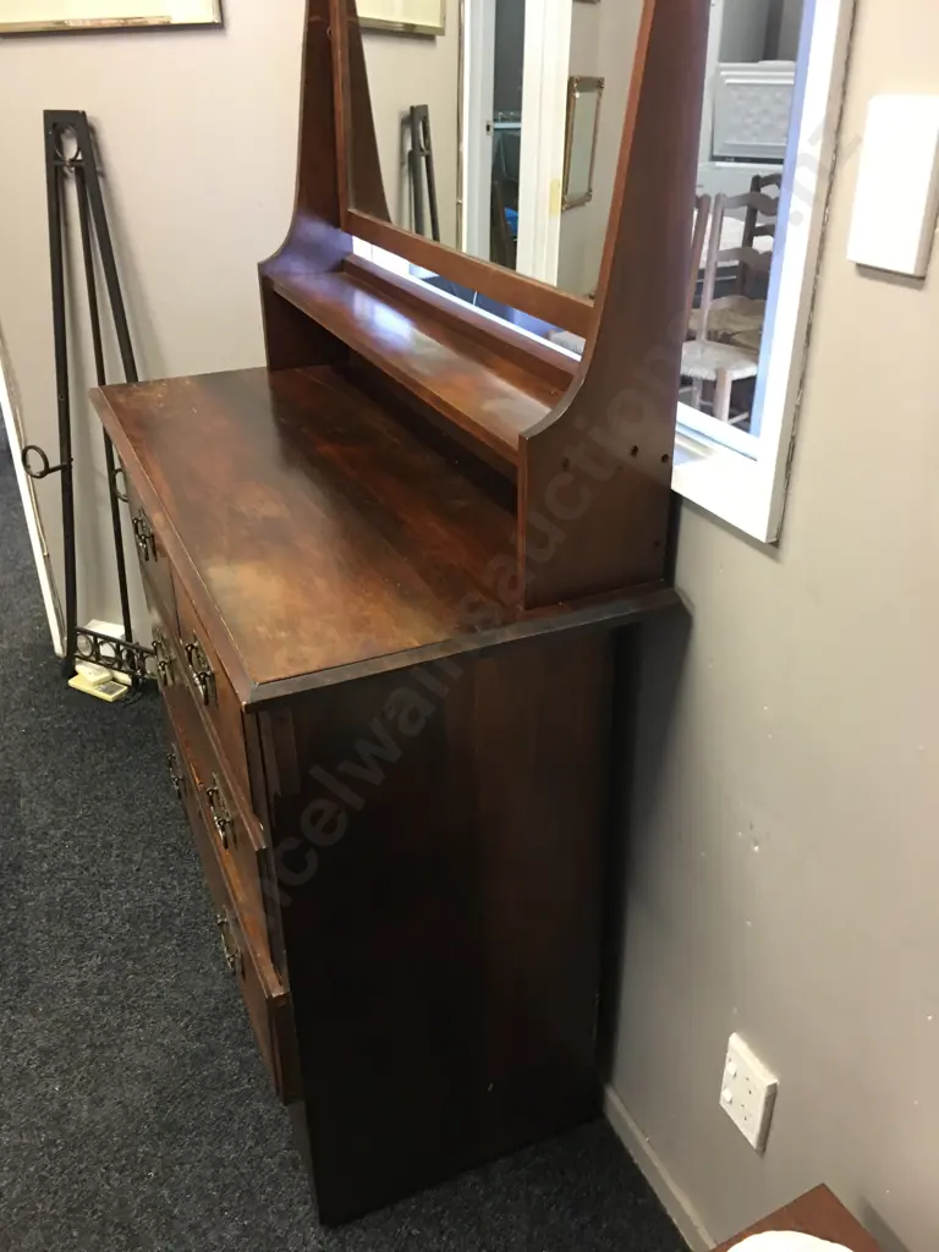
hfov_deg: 48.2
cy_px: 626
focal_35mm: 29
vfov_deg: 61.7
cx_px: 470
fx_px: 1049
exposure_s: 1/17
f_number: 2.2
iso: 100
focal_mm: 4.15
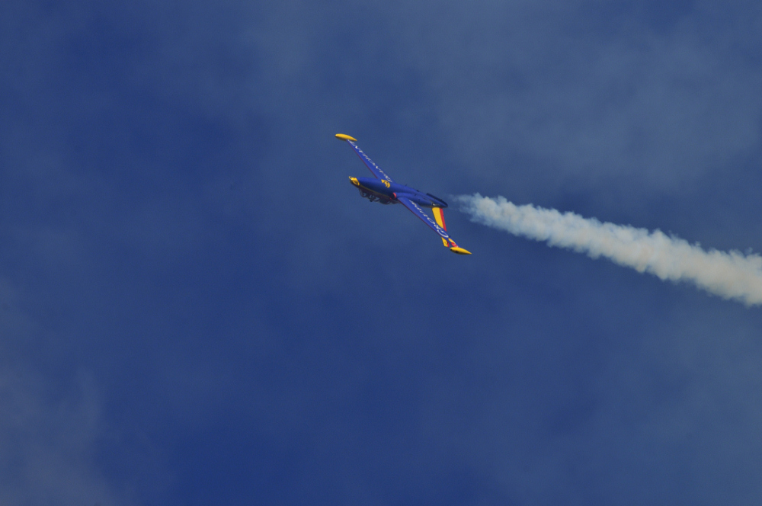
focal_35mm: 450
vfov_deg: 3.0
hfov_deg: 4.6
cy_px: 253
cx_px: 381
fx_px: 9513
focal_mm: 300
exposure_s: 1/640
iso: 200
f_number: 13
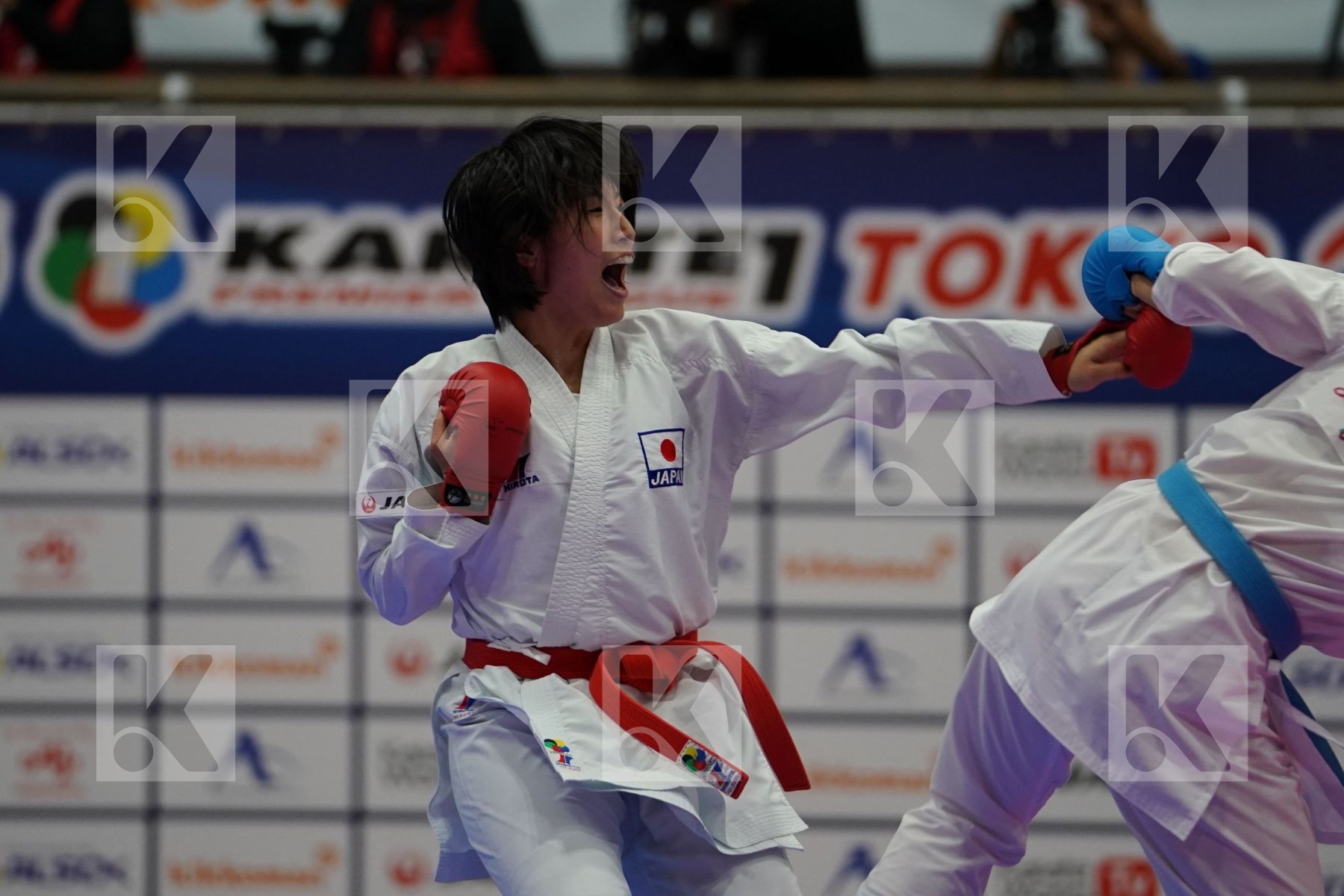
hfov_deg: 7.6
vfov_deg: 5.1
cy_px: 448
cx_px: 672
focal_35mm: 271
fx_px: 10117
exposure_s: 1/1000
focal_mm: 181
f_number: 2.8
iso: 2000
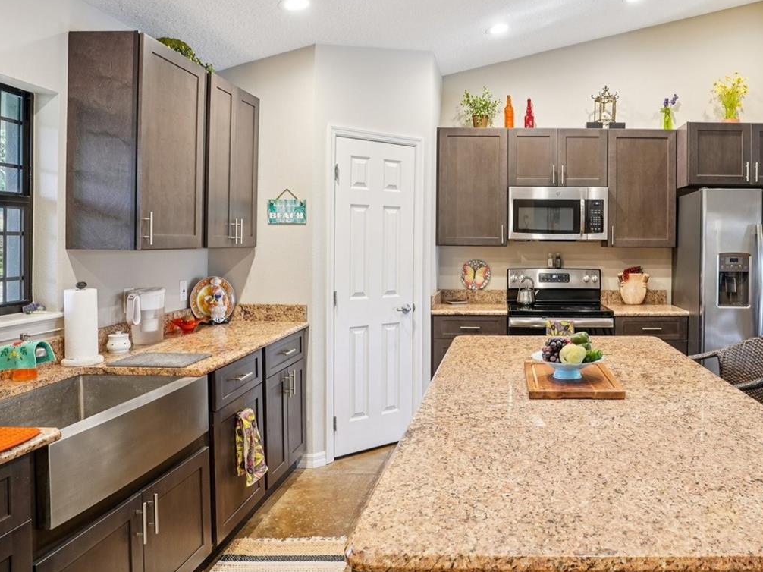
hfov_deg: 65.9
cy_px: 250
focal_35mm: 26
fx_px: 573
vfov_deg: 52.9
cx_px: 495
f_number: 9
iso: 400
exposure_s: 1/3.33
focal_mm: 17
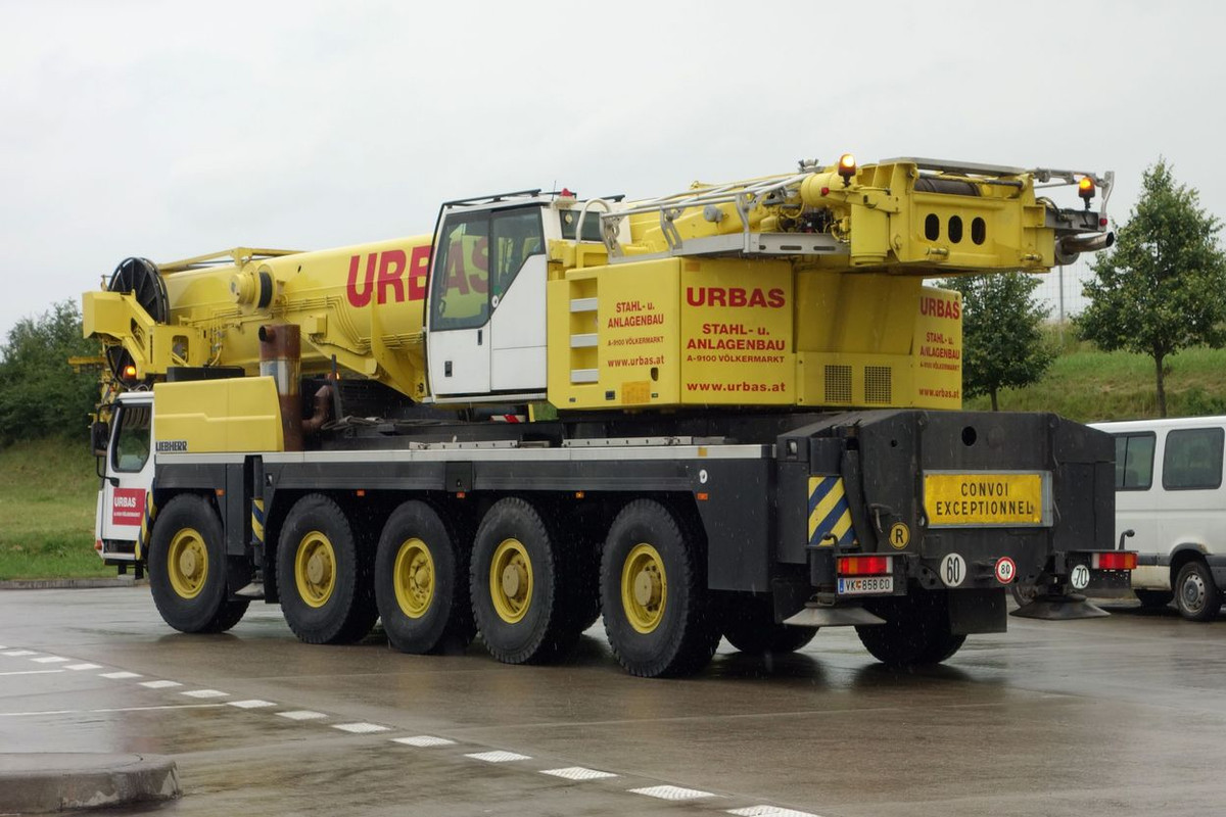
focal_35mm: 68
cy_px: 408
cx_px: 613
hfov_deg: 29.7
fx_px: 2316
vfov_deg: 20.0
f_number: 5.6
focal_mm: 25.32
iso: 250
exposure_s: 1/640
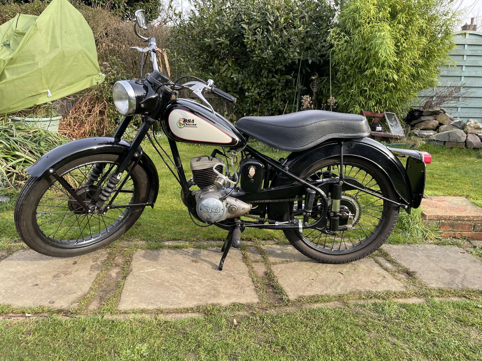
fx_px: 362
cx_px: 241
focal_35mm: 26
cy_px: 180
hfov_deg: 67.3
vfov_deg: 53.1
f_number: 1.6
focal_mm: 4.2
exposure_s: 1/267
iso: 32
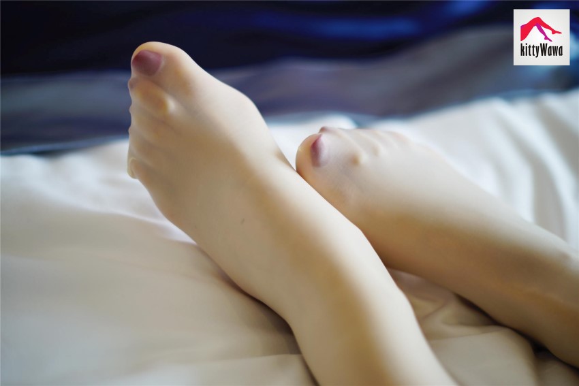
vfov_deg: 27.0
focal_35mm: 50
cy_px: 193
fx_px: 804
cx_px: 290
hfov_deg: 39.6
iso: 125
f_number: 1.8
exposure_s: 1/60
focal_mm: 50
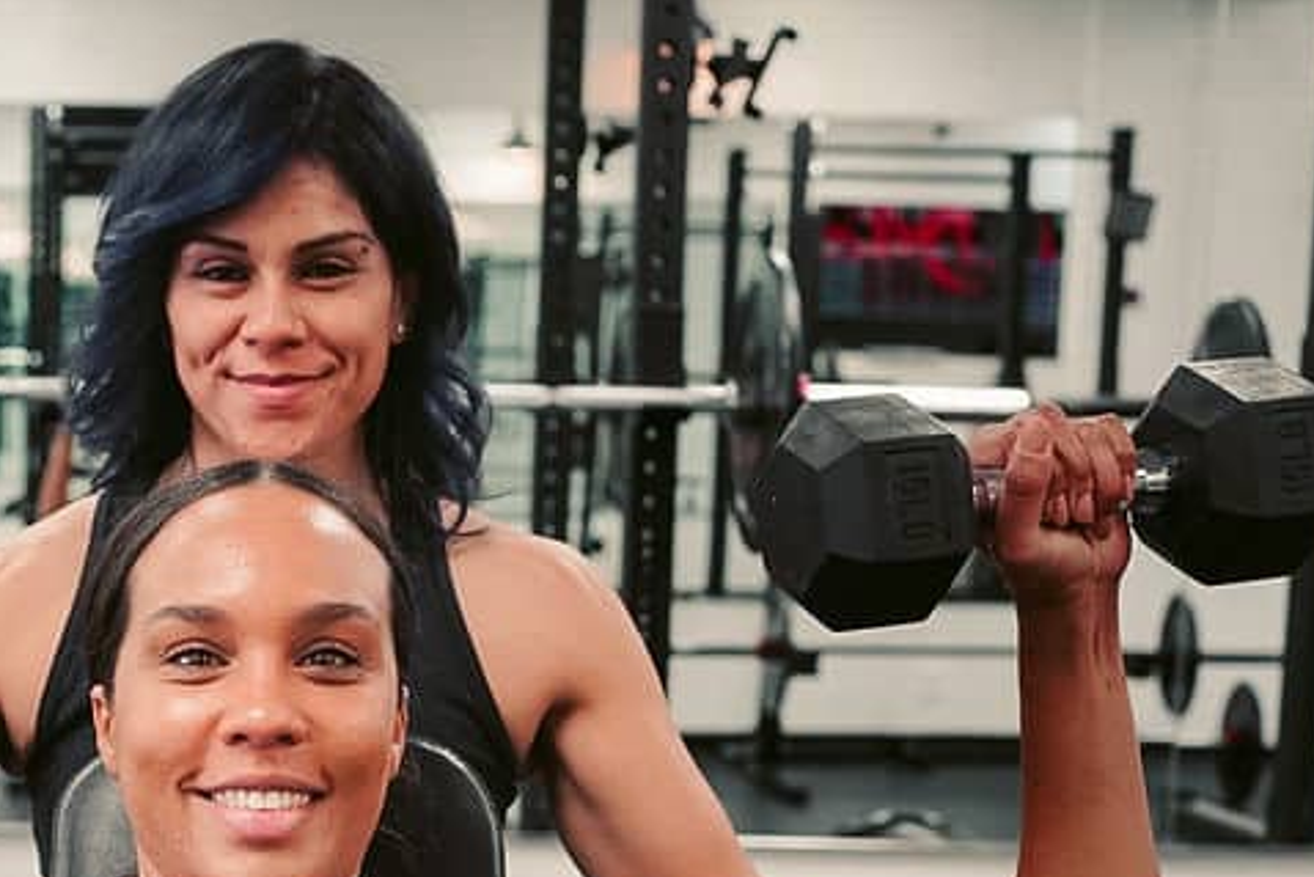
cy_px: 847
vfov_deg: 17.8
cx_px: 203
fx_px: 2738
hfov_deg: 26.3
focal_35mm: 75
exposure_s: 1/160
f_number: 4
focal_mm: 35
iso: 3200
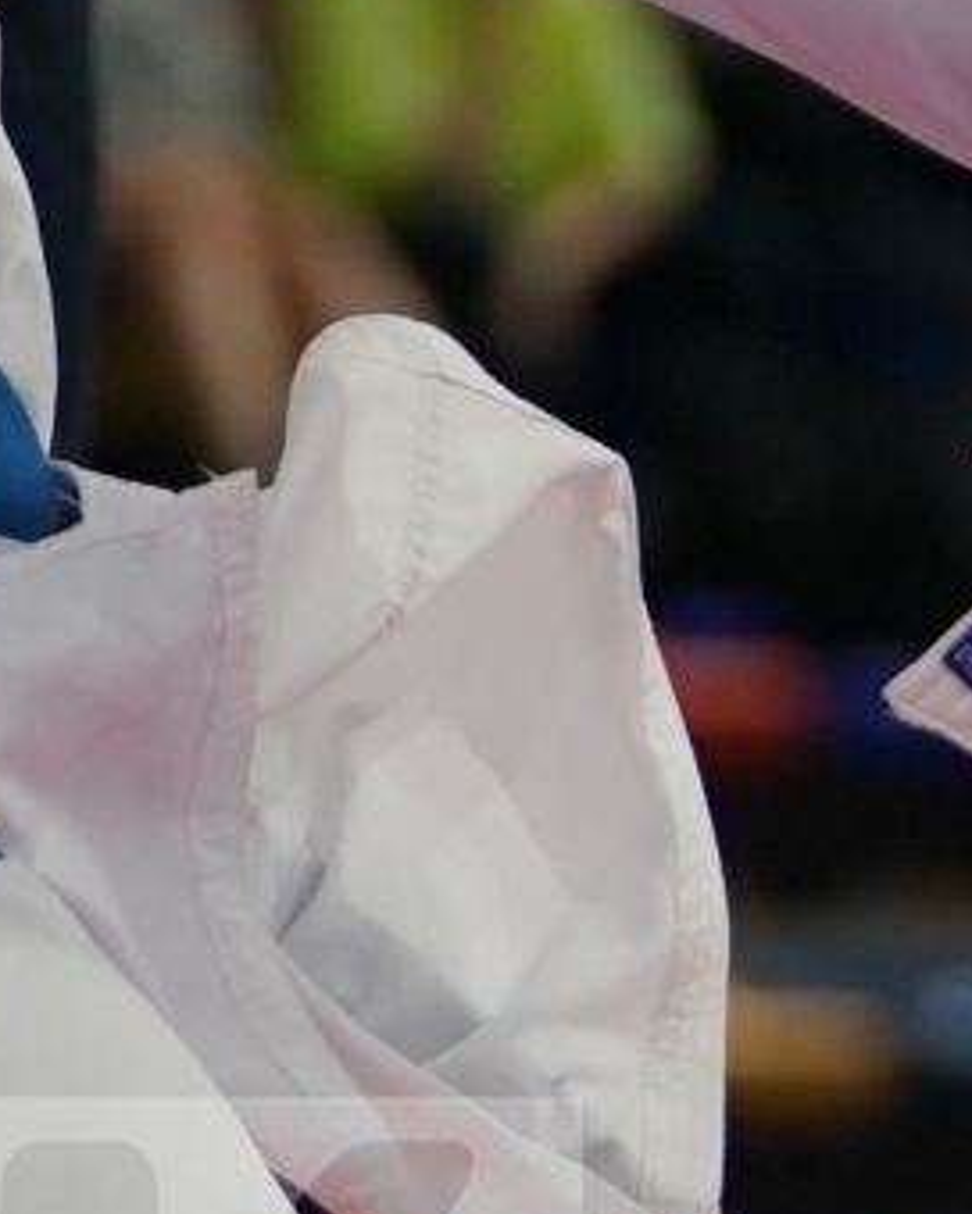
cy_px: 154
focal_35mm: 1062
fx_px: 38189
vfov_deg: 1.8
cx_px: 250
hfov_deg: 1.5
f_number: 2.8
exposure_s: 1/1000
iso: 1250
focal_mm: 143
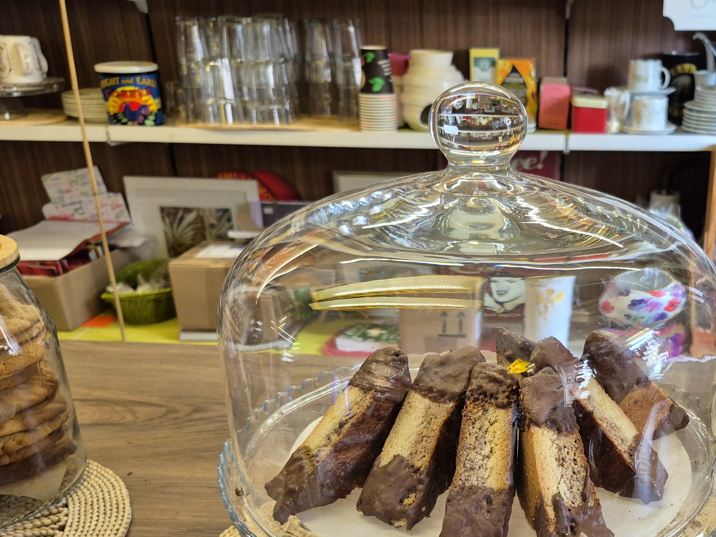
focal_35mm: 36
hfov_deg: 49.6
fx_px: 745
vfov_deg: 38.6
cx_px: 526
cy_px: 404
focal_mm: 5.4
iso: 250
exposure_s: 1/100
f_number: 1.8
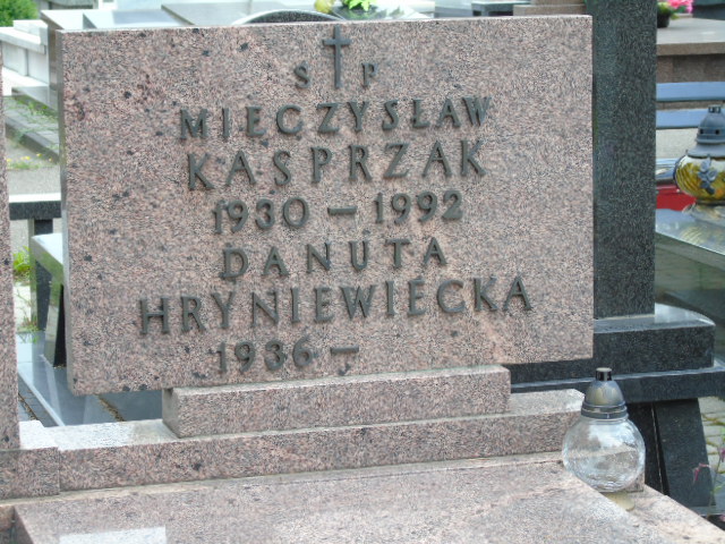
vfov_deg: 13.7
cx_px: 362
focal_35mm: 108
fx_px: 2262
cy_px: 272
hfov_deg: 18.2
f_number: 4.4
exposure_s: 1/60
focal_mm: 19
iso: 80
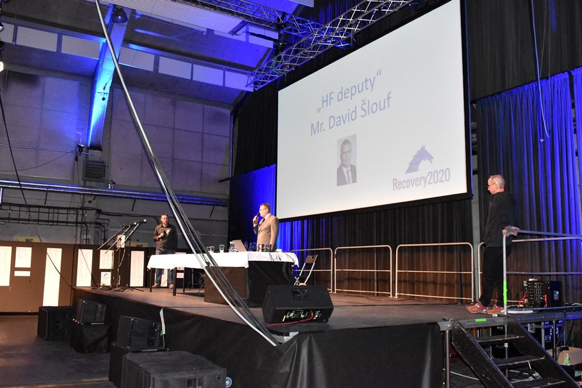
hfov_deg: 57.2
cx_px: 291
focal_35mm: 33
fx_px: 534
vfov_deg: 40.0
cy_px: 194
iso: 6400
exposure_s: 1/60
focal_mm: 22
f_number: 6.3
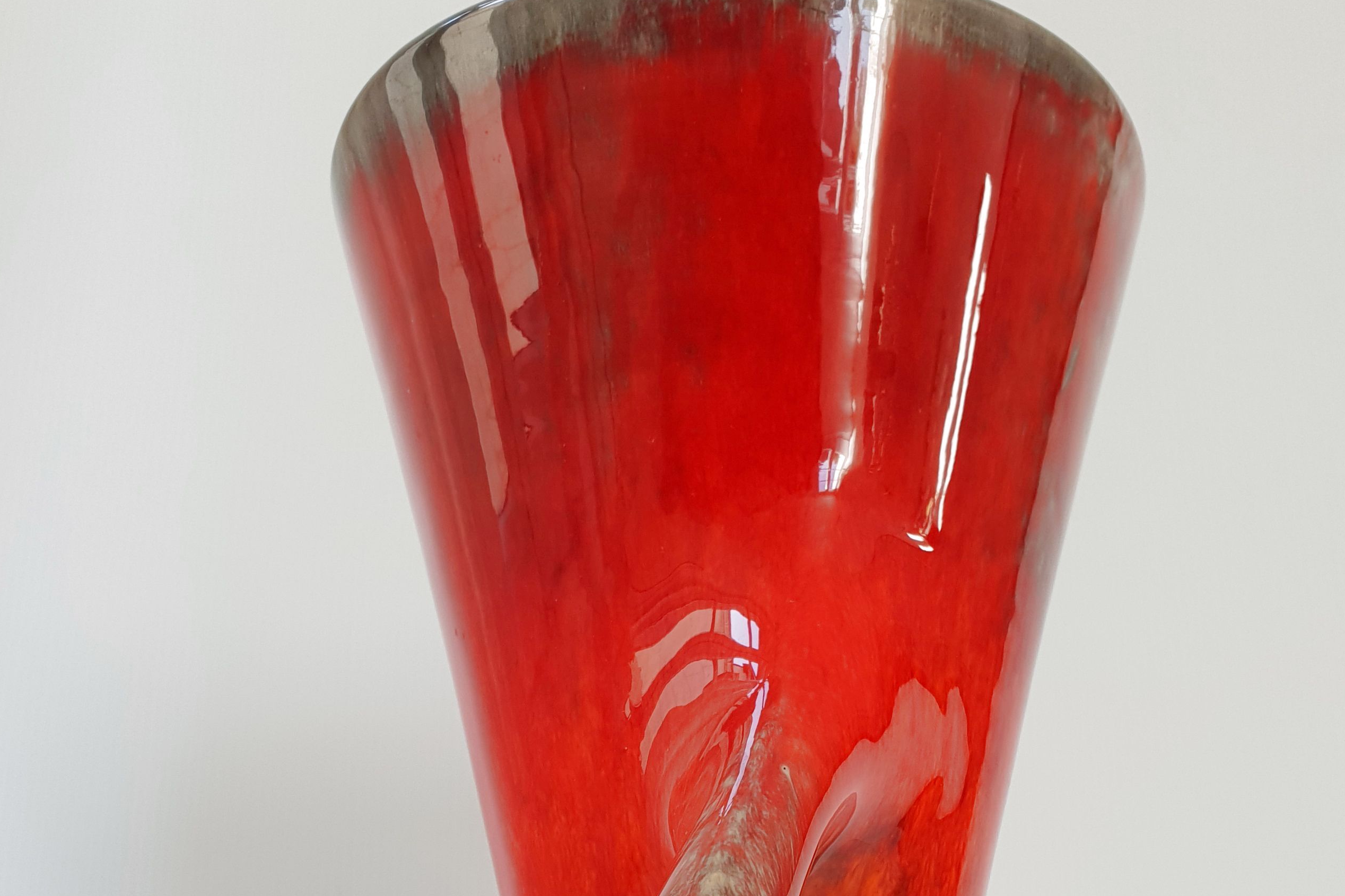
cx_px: 736
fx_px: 1606
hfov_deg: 45.4
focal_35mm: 43
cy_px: 961
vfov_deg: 28.6
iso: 80
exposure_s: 1/100
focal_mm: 4.3
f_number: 2.4
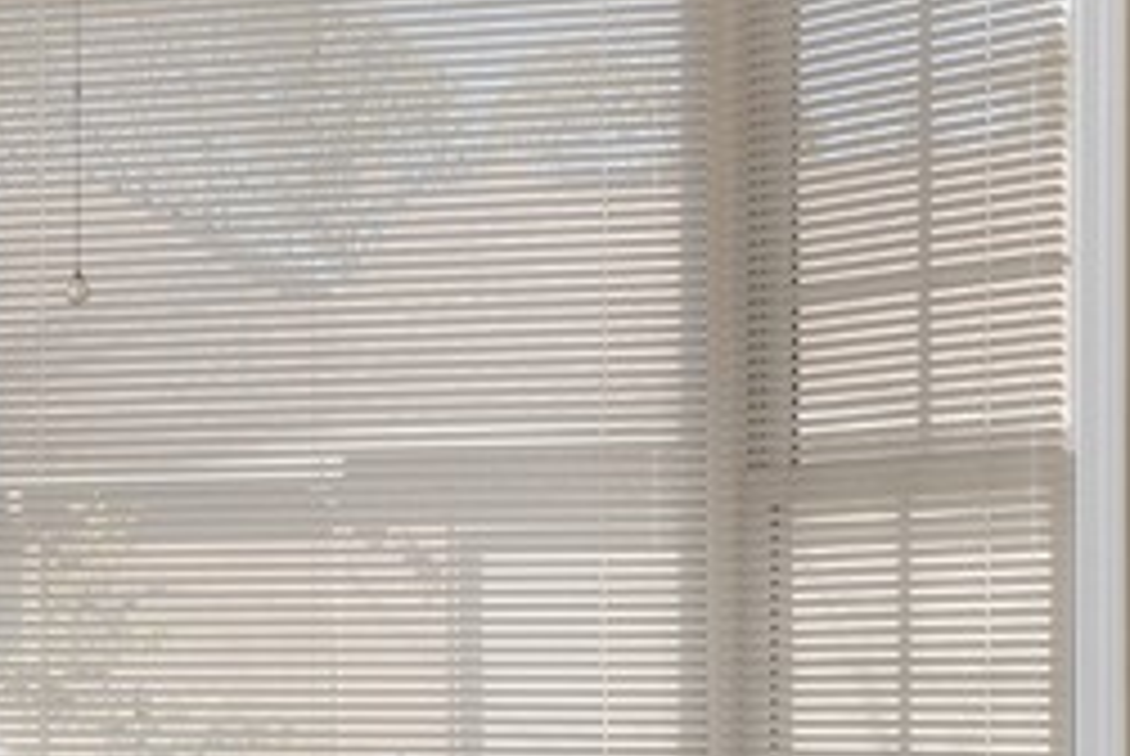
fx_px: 2985
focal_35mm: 95
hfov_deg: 20.4
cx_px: -128
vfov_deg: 14.3
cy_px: 639
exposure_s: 1/13
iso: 250
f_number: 8
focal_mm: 22
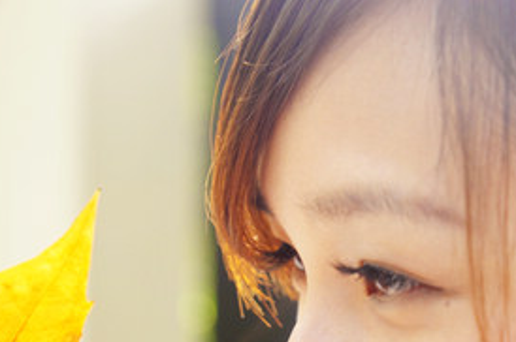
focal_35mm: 131
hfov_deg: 15.4
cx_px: 499
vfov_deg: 10.2
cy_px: 446
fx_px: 1875
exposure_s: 1/100
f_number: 2.8
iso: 200
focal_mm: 35
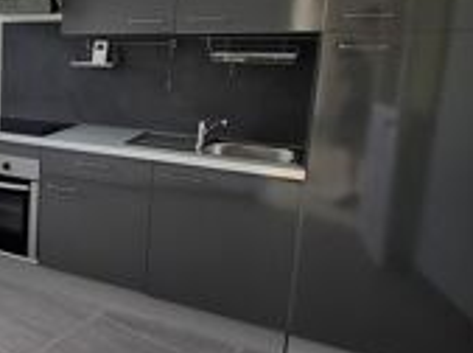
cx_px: -48
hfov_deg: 40.5
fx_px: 505
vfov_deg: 38.2
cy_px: 126
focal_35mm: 37
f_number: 2.2
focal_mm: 1.74
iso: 80
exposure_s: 1/50
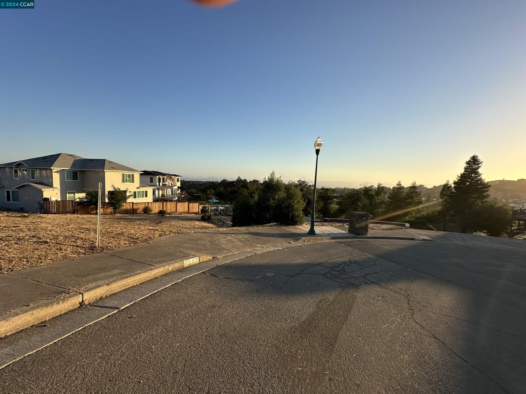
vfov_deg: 85.7
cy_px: 197
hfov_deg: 102.1
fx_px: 213
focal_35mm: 14
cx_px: 263
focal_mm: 2.22
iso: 40
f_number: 2.2
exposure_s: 1/1114
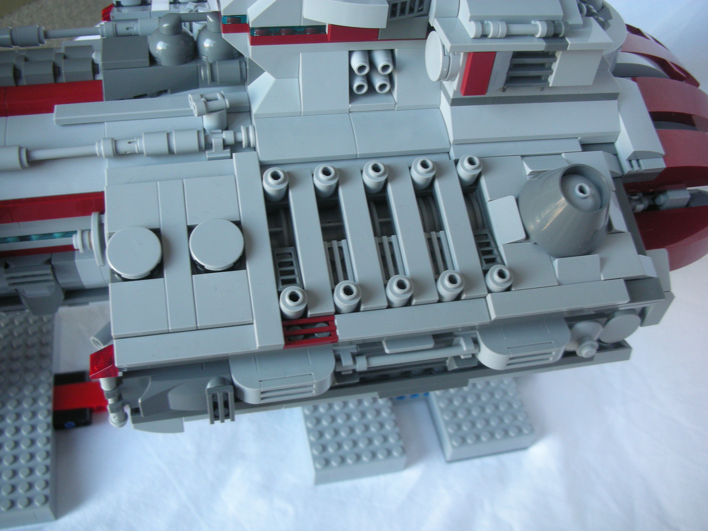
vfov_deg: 40.7
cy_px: 266
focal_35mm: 35
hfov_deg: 52.6
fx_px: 716
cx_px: 354
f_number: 2.8
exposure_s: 1/30
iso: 95
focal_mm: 5.8
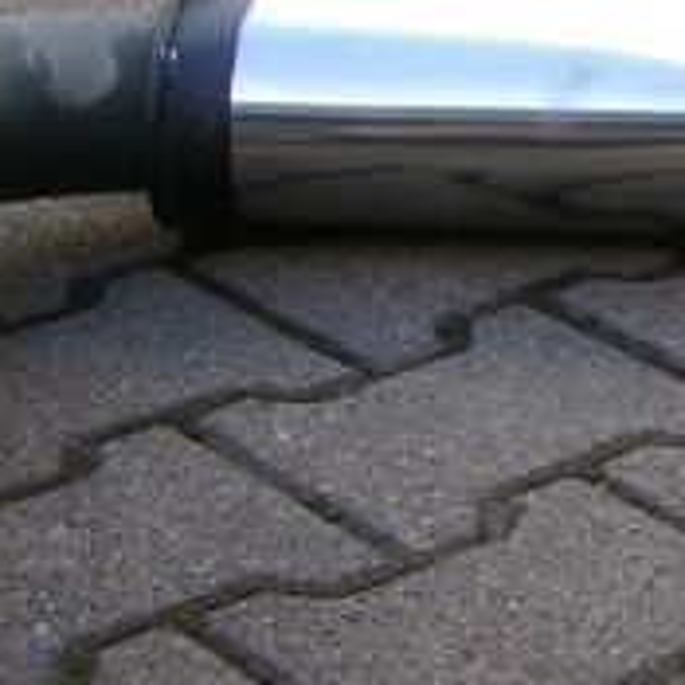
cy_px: 247
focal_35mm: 123
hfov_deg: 13.8
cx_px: 779
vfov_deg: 14.2
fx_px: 2754
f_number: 2.7
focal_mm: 6.2
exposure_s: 1/125
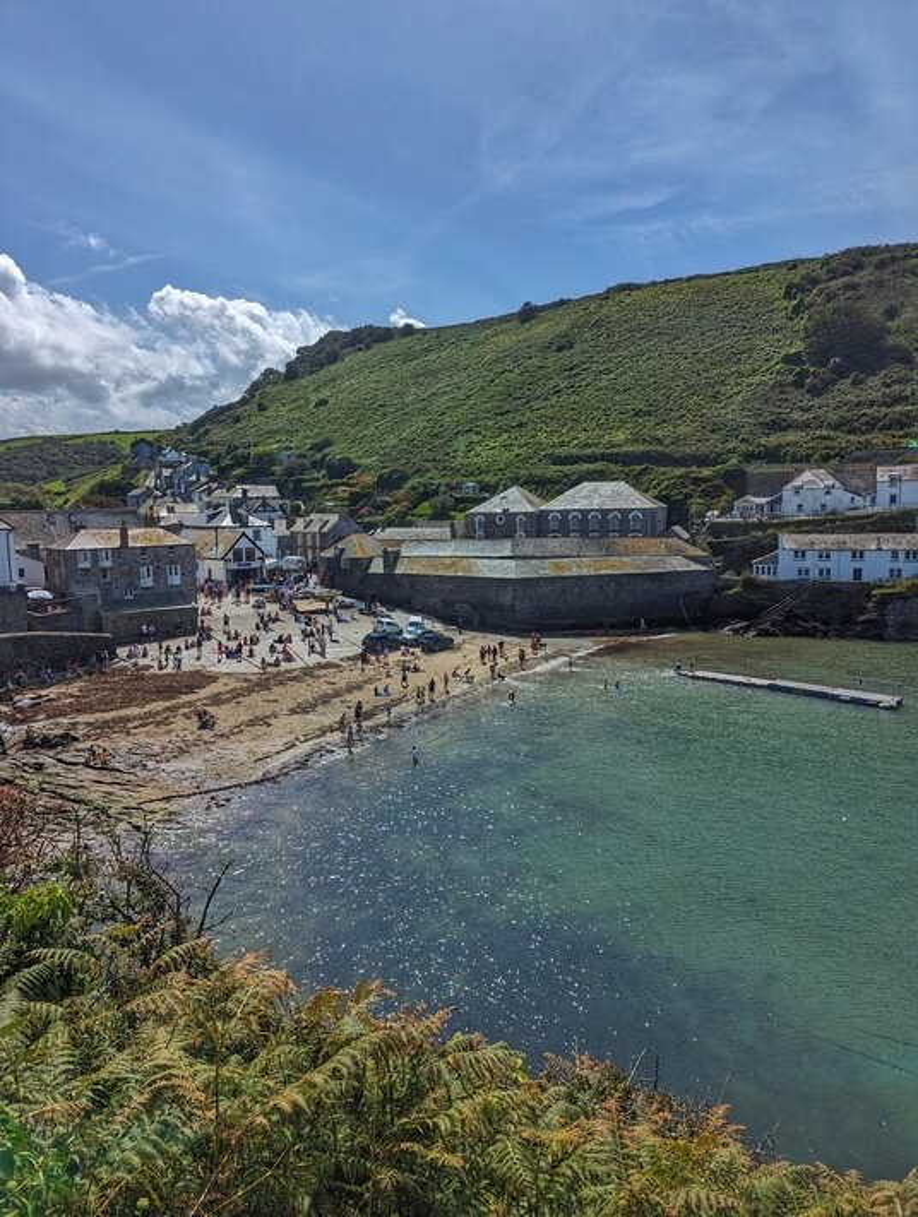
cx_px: 459
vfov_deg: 71.5
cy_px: 608
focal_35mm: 24
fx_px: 846
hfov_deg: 57.0
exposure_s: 1/3774
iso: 45
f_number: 1.85
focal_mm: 6.81
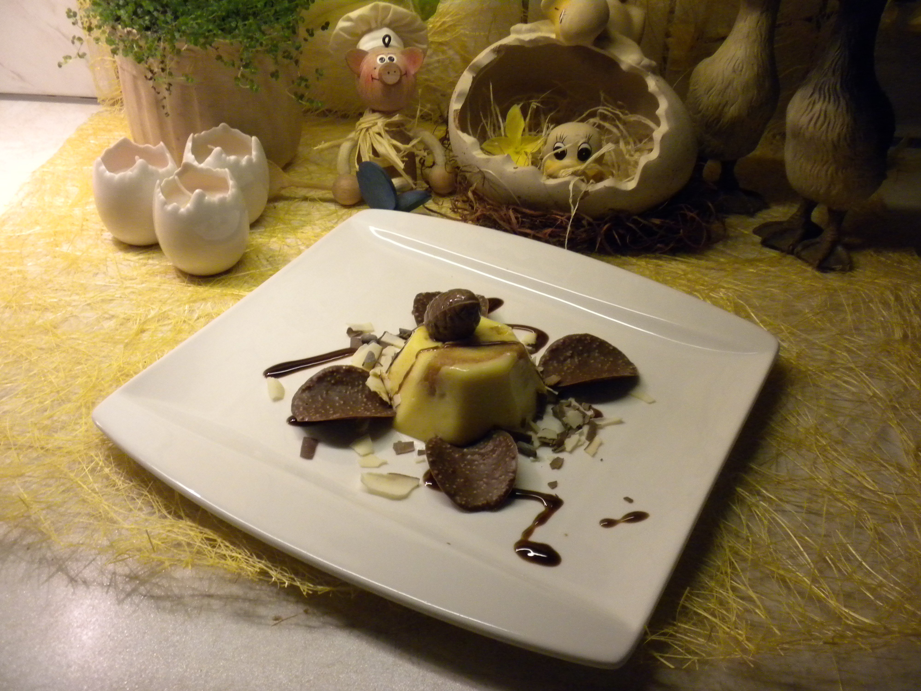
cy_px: 346
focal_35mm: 37
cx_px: 460
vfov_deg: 38.7
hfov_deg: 50.1
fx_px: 984
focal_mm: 6.6
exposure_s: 1/72.1
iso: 400
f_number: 3.5
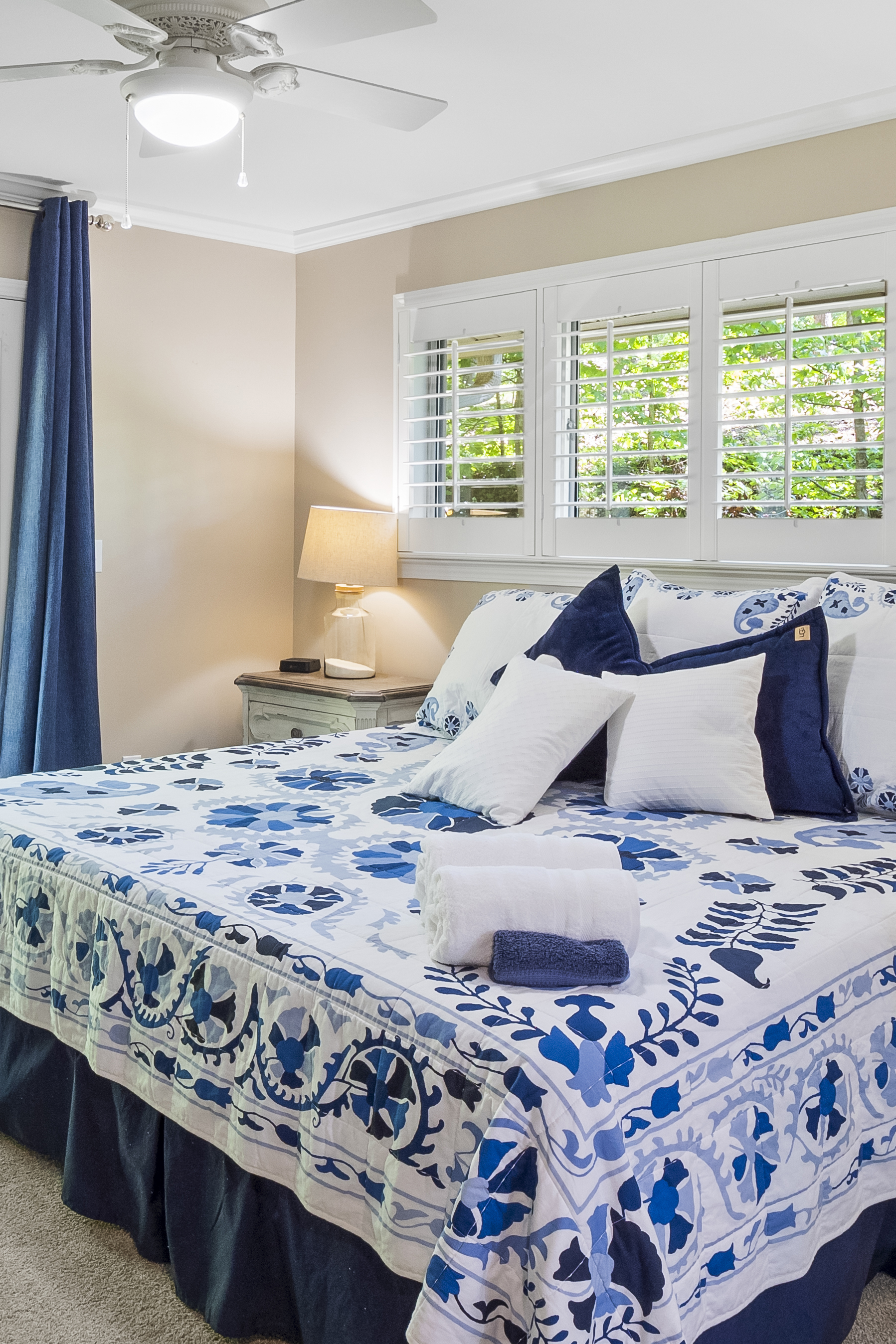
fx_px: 1195
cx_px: 295
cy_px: 445
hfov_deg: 40.6
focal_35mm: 32
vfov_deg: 57.4
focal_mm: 8
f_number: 5.6
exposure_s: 1/6
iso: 200
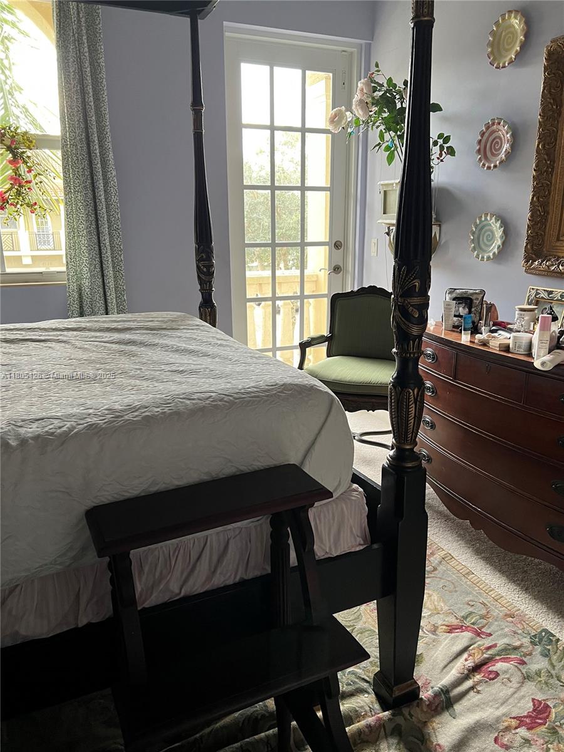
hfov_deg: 53.1
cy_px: 376
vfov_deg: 67.3
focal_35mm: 26
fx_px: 565
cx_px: 282
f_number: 1.5
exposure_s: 1/60
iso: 125
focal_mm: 5.7
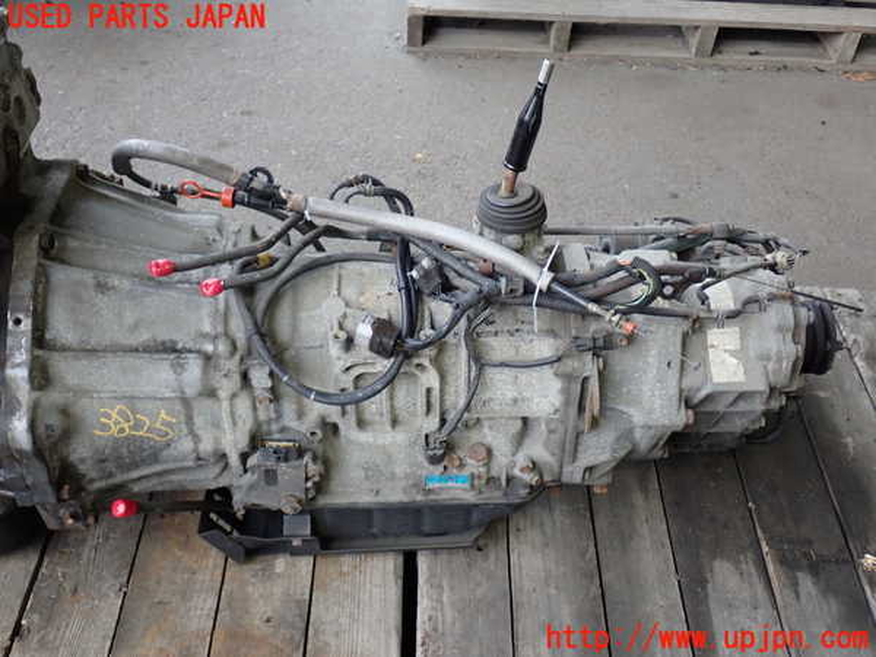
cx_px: 438
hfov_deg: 49.0
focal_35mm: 38
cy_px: 328
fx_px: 962
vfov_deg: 37.7
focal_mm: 6.83
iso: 200
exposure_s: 1/50
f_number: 2.7
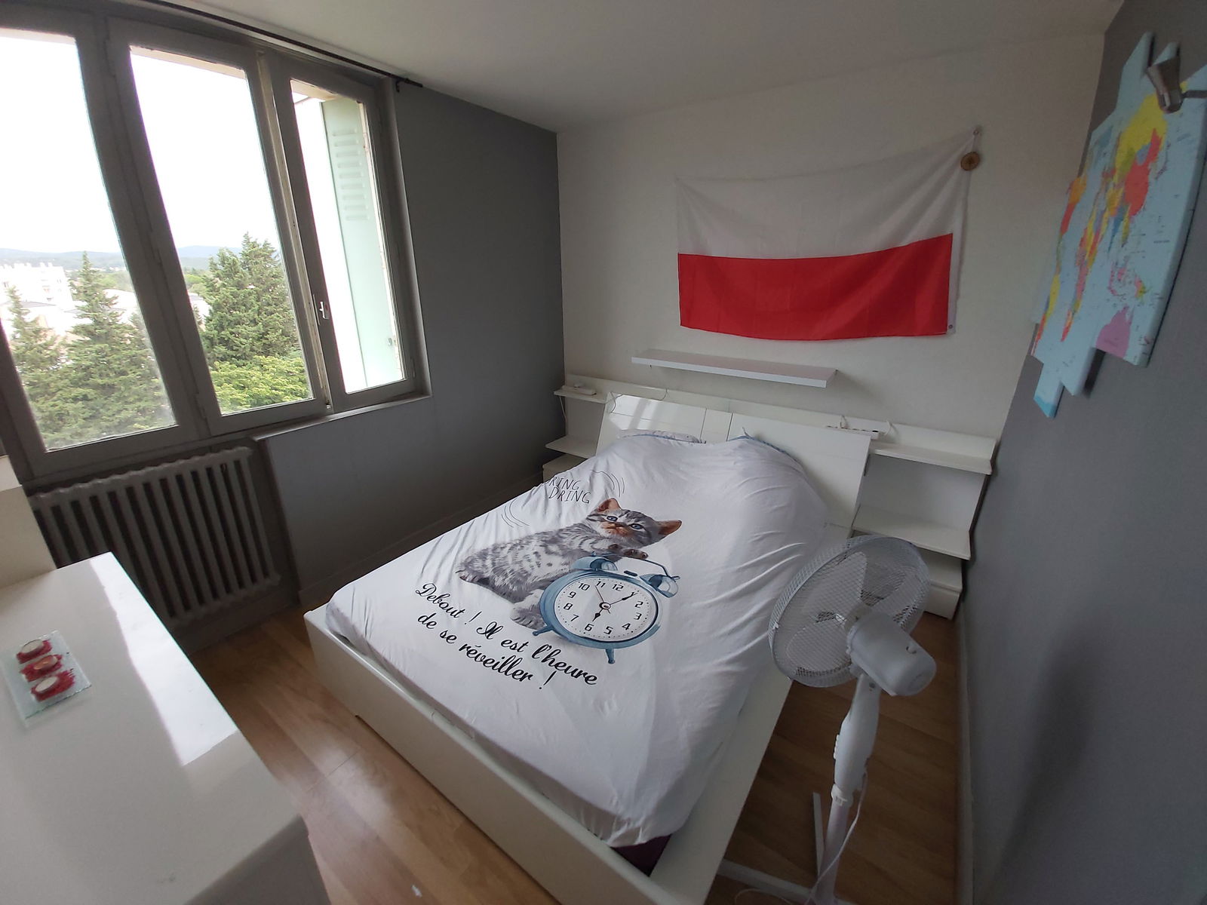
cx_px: 604
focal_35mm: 12
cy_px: 452
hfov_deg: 110.5
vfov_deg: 94.5
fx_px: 418
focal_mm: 1.42
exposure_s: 1/50
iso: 64
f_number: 2.2
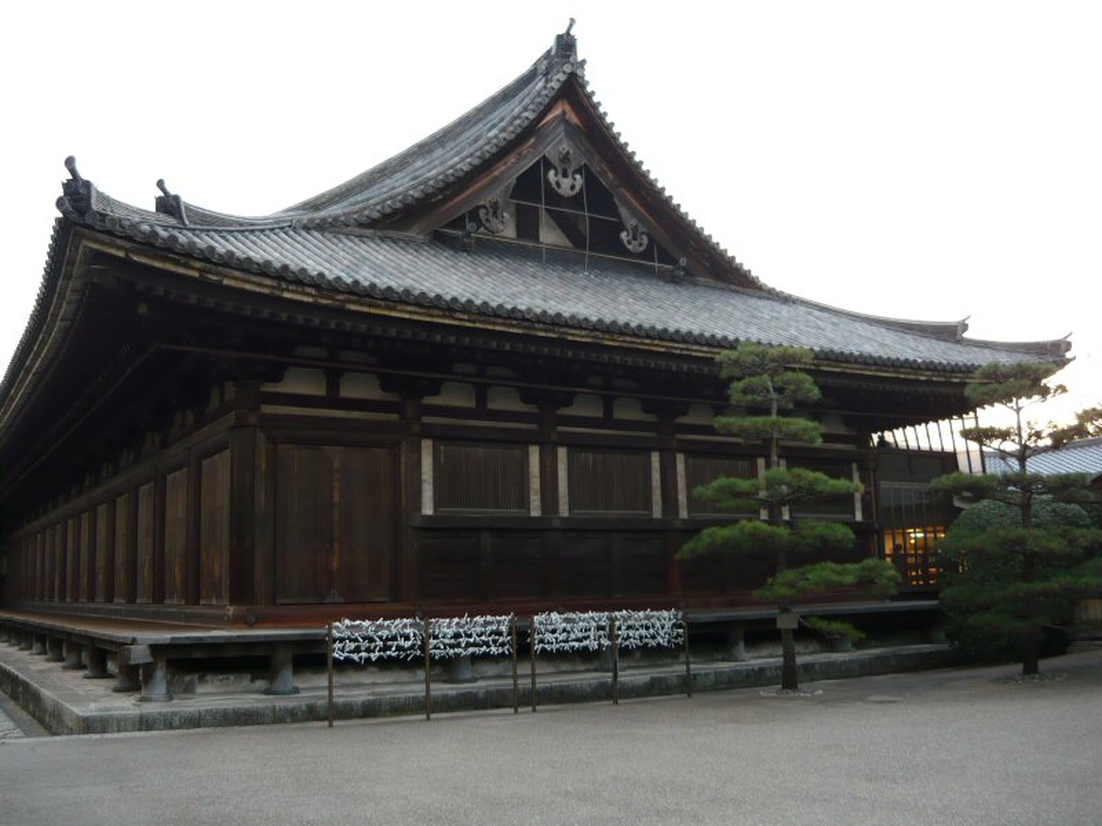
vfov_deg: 42.9
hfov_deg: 55.4
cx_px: 551
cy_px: 413
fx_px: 1051
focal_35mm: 33
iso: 160
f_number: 2.8
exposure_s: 1/30
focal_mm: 5.5
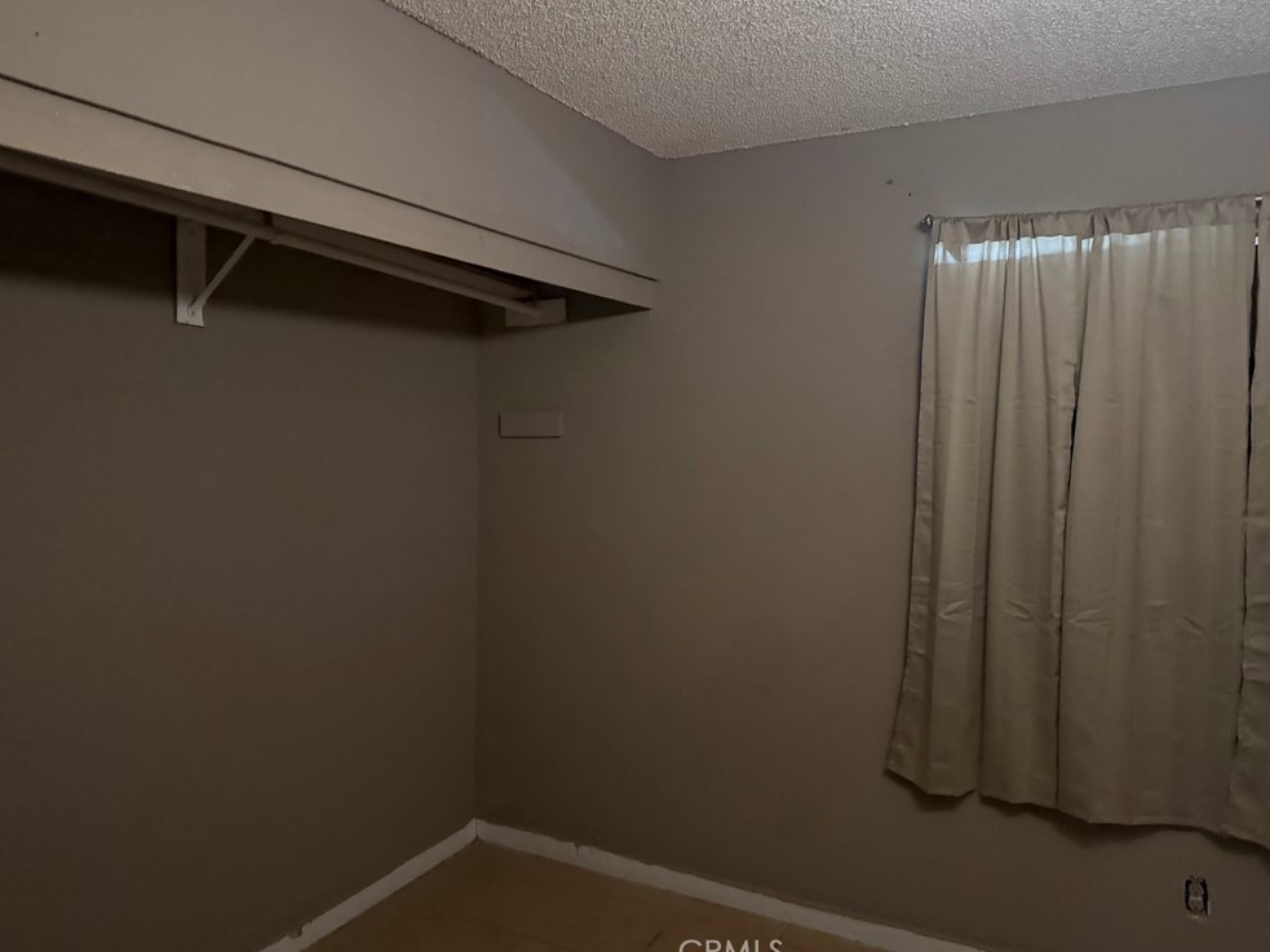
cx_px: 618
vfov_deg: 54.9
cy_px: 474
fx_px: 917
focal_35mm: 25
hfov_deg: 69.4
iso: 1600
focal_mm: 6.76
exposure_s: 1/30
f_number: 1.78
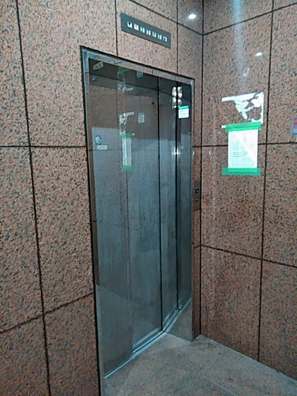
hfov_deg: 51.4
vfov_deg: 65.3
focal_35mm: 27
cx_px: 148
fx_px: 309
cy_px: 198
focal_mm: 3.46
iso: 1077
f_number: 2.2
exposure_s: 1/20
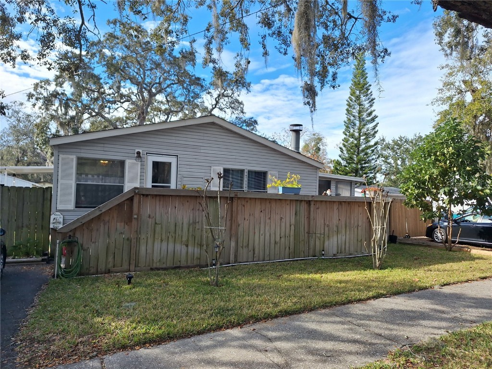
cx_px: 246
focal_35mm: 23
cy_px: 184
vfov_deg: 58.9
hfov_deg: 73.9
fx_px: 327
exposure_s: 1/1155
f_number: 1.8
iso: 40
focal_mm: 5.54
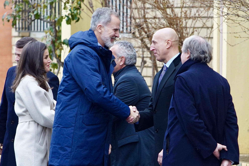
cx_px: 124
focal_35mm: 300
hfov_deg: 6.9
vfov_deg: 4.6
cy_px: 83
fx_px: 2075
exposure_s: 1/320
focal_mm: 200
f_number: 5
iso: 1250
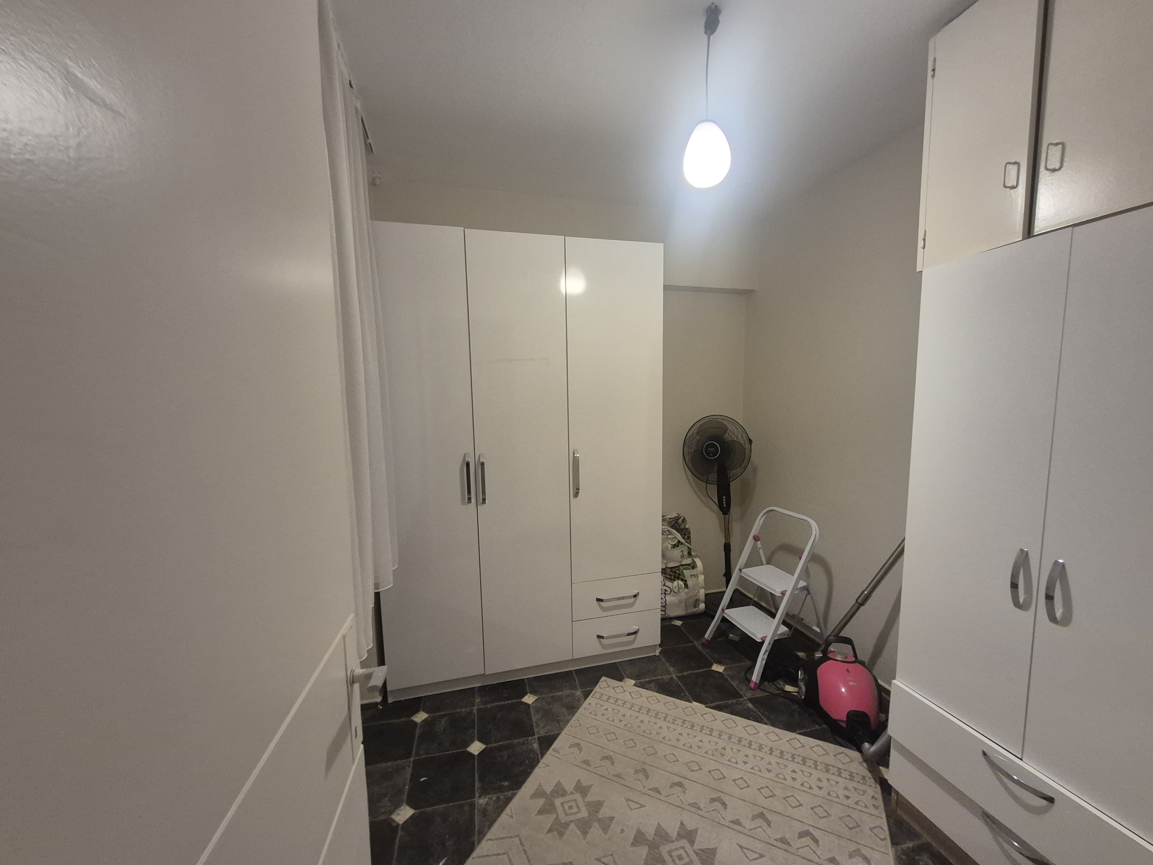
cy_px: 432
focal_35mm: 13
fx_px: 433
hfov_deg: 106.2
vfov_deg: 89.9
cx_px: 576
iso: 500
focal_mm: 1.74
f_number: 2.2
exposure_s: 1/50
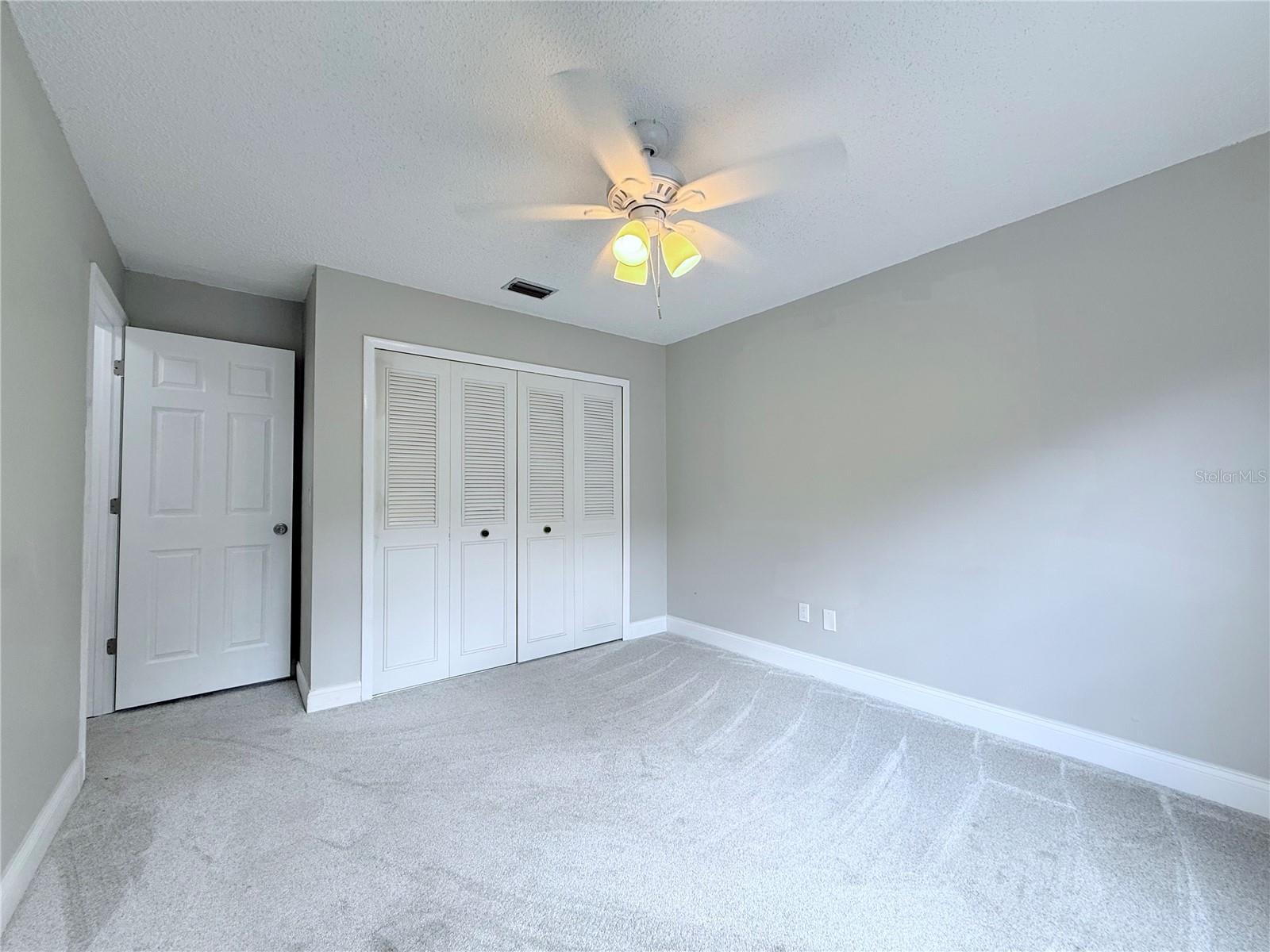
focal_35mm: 14
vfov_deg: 85.7
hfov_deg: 102.1
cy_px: 476
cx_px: 635
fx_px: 514
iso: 100
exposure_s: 1/120
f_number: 2.2
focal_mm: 2.22
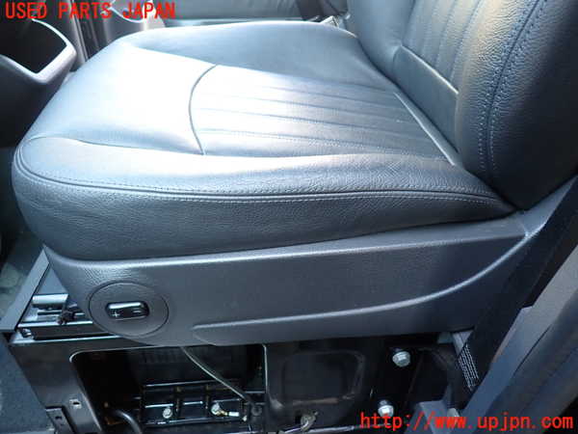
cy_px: 217
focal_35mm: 25
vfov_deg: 54.9
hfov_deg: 69.4
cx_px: 289
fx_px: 417
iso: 200
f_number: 2
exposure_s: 1/60
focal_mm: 4.5
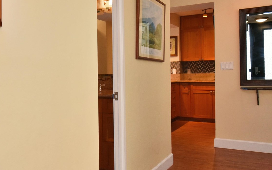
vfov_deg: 32.7
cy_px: 73
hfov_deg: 48.1
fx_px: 289
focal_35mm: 39
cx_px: 63
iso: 800
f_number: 4
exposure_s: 1/60
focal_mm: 14
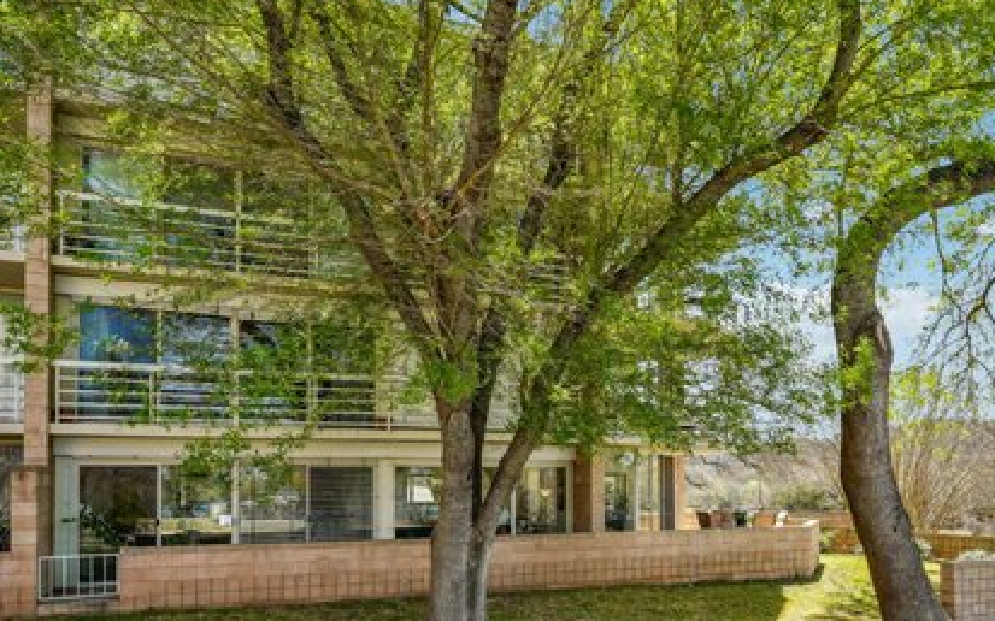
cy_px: 480
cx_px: 593
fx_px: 813
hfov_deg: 62.4
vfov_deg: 40.4
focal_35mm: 30
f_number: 8
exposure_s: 1/60
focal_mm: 19
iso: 100
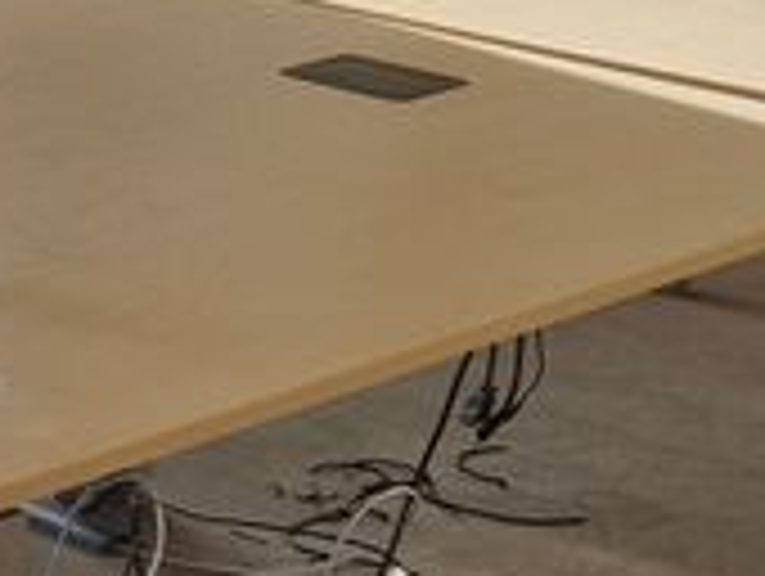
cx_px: -184
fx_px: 2988
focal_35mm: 135
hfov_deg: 14.1
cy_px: 706
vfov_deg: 10.8
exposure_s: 1/280
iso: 50
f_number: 1.8
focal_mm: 5.4
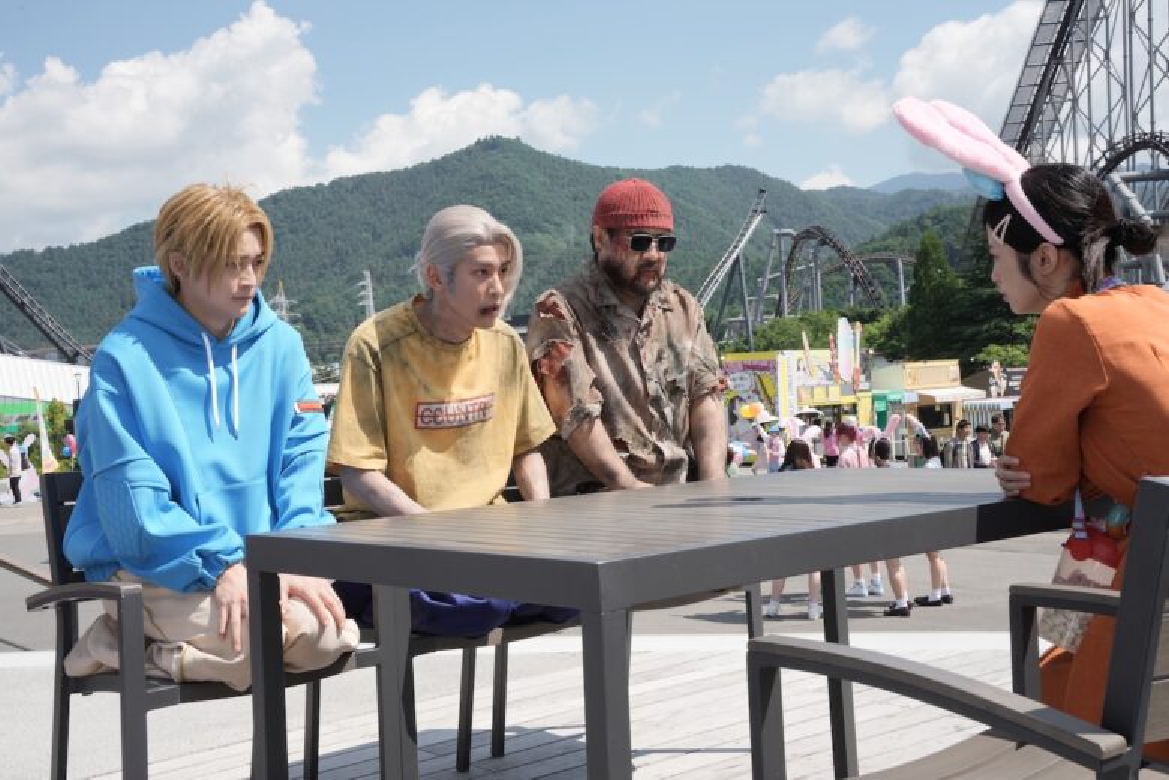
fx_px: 1429
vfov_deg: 30.5
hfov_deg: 44.5
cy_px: 390
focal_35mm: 44
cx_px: 584
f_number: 18
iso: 500
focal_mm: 44
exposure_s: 1/250
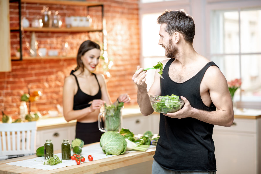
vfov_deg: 16.1
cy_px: 87
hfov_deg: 23.9
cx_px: 130
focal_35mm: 85
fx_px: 616
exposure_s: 1/200
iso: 320
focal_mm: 85
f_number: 2.2
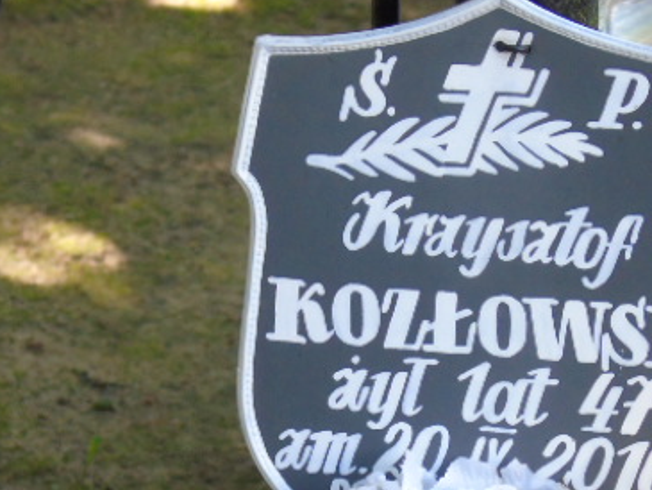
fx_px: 6142
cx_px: 452
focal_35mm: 326
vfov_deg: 4.6
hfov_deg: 6.1
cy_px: 318
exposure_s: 1/100
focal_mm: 33
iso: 400
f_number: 5
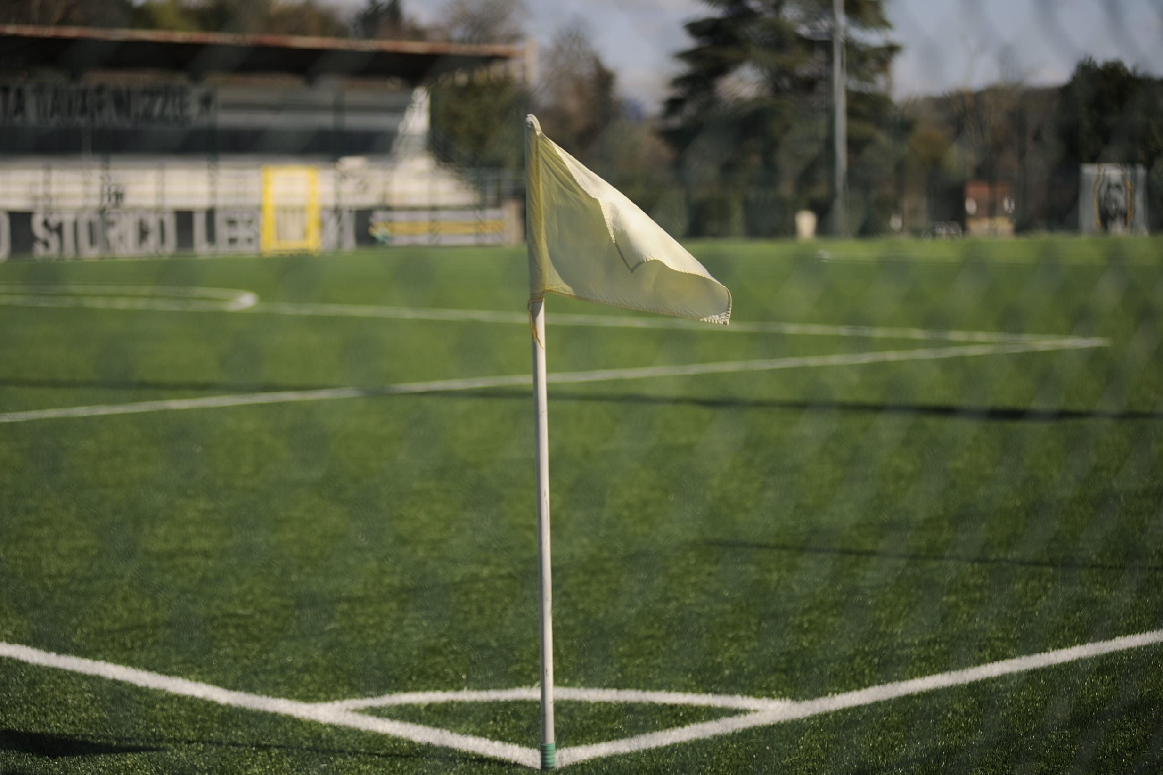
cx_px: 579
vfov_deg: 16.9
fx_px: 2616
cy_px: 385
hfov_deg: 25.1
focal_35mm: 81
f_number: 2.8
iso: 200
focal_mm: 80
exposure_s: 1/5000
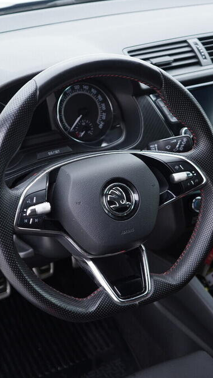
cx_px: 108
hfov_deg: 21.1
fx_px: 573
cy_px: 189
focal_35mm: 57
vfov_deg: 36.6
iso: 250
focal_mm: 24
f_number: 2.8
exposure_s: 1/40
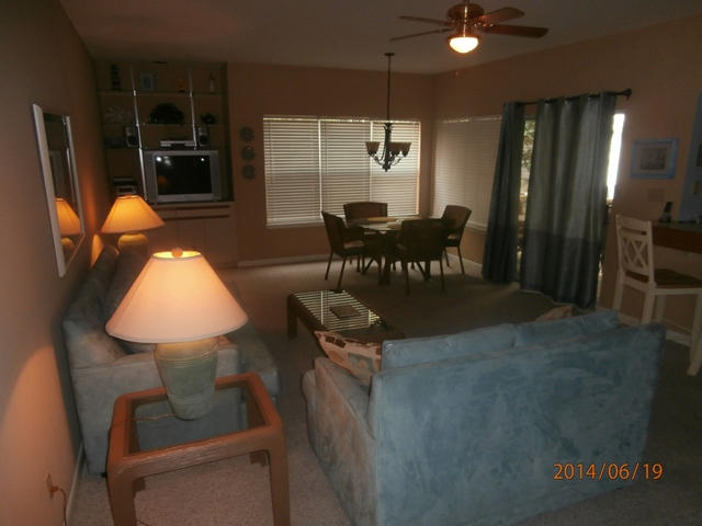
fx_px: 487
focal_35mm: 24
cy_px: 263
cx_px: 351
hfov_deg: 71.6
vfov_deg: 56.8
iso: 200
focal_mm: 4.2
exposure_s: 1/30
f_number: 3
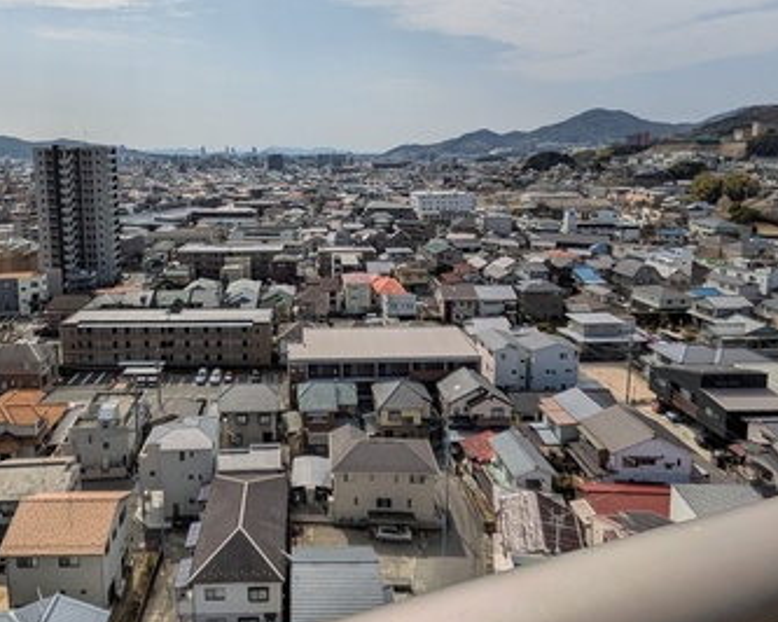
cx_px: 297
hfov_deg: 71.6
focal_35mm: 23
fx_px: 529
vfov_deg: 59.4
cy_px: 206
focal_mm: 1.85
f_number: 2.2
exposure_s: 1/6897
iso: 52
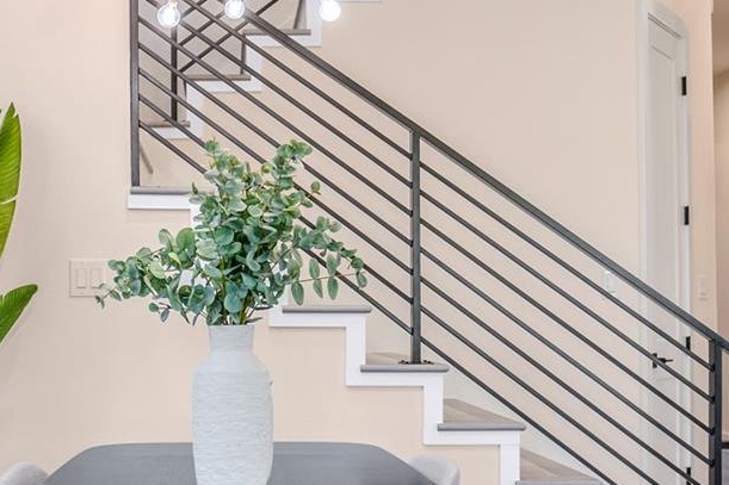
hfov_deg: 34.6
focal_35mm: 57
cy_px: 310
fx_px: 1154
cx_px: 217
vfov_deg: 23.7
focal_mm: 17
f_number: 4
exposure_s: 1/40
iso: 100
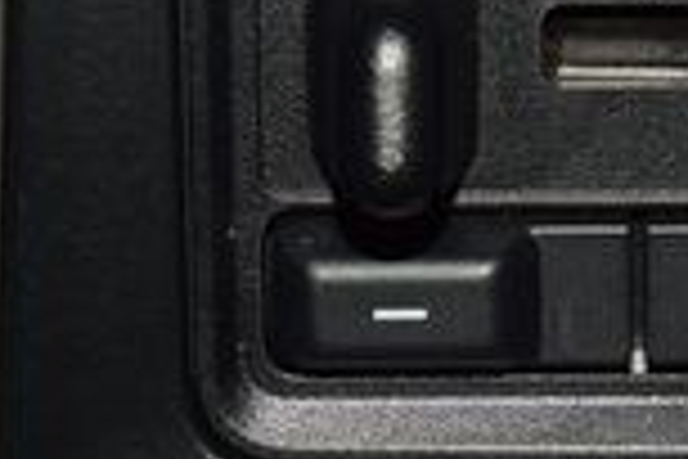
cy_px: 502
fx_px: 8370
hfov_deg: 4.7
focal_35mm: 438
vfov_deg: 3.1
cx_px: 567
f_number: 8
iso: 100
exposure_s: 1/125
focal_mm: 70
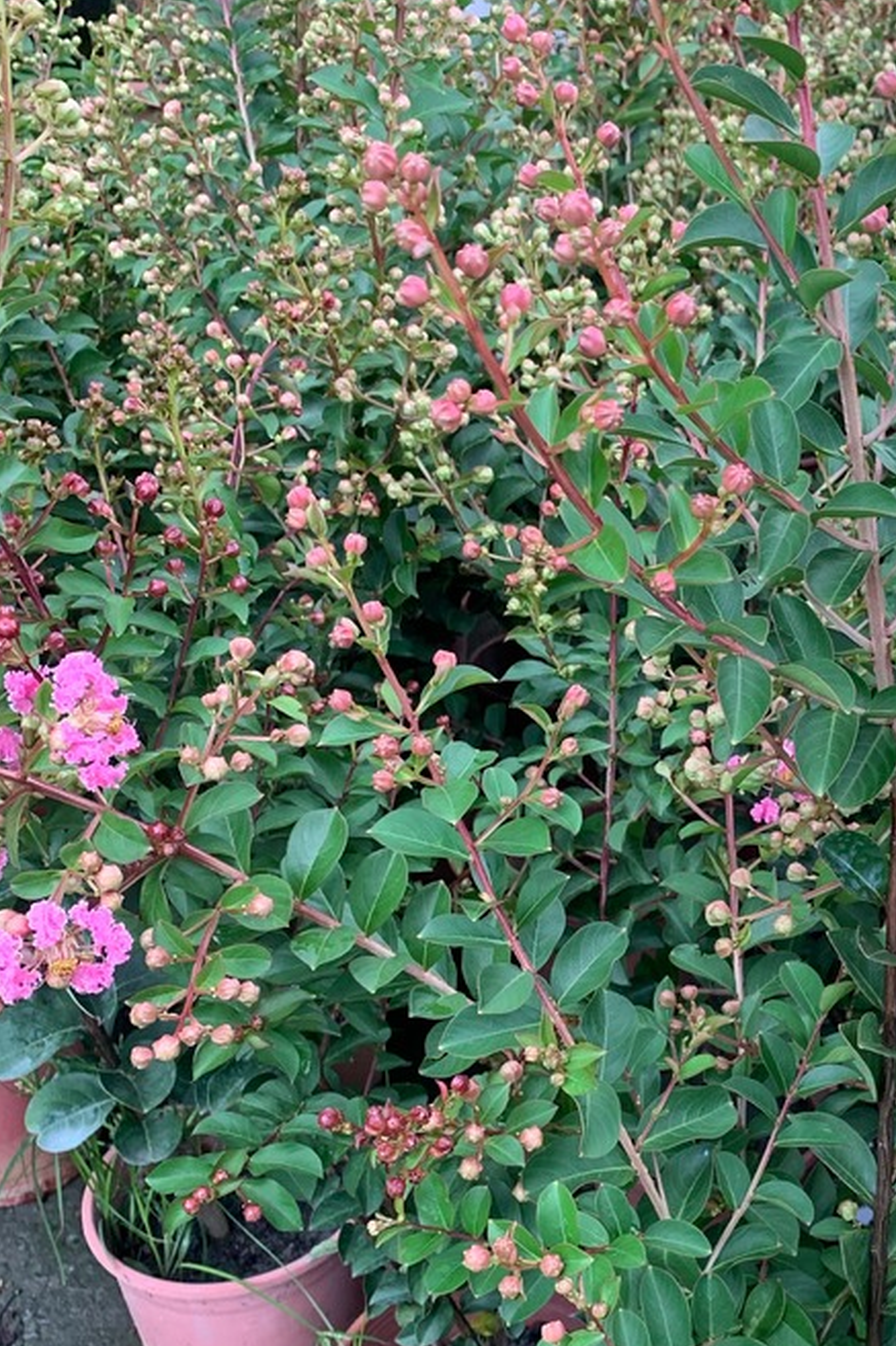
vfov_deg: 44.2
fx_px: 1643
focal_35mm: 44
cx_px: 783
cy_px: 838
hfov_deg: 29.4
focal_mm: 4.25
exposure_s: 1/121
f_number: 1.8
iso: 80
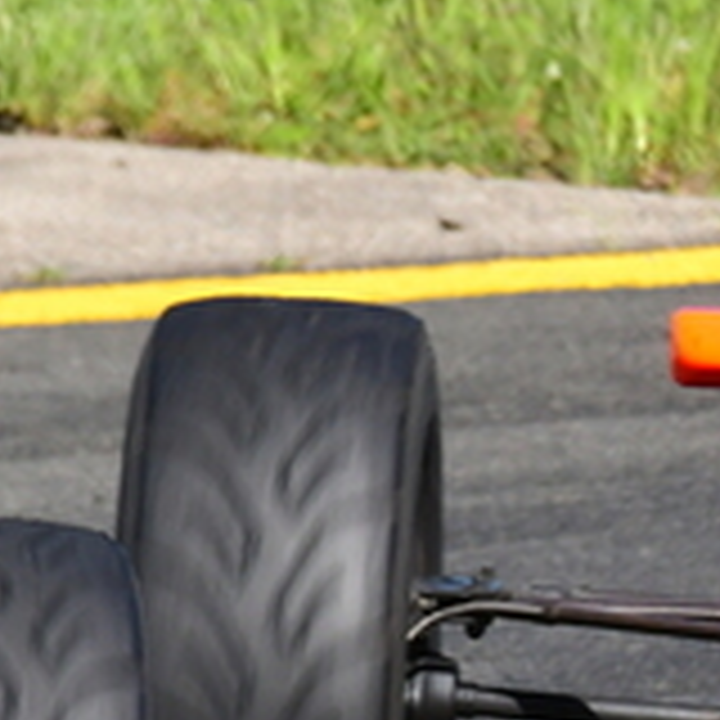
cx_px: 1084
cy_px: 511
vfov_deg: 0.6
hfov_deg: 0.6
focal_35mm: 3181
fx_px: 74856
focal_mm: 500
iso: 500
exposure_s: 1/640
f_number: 11
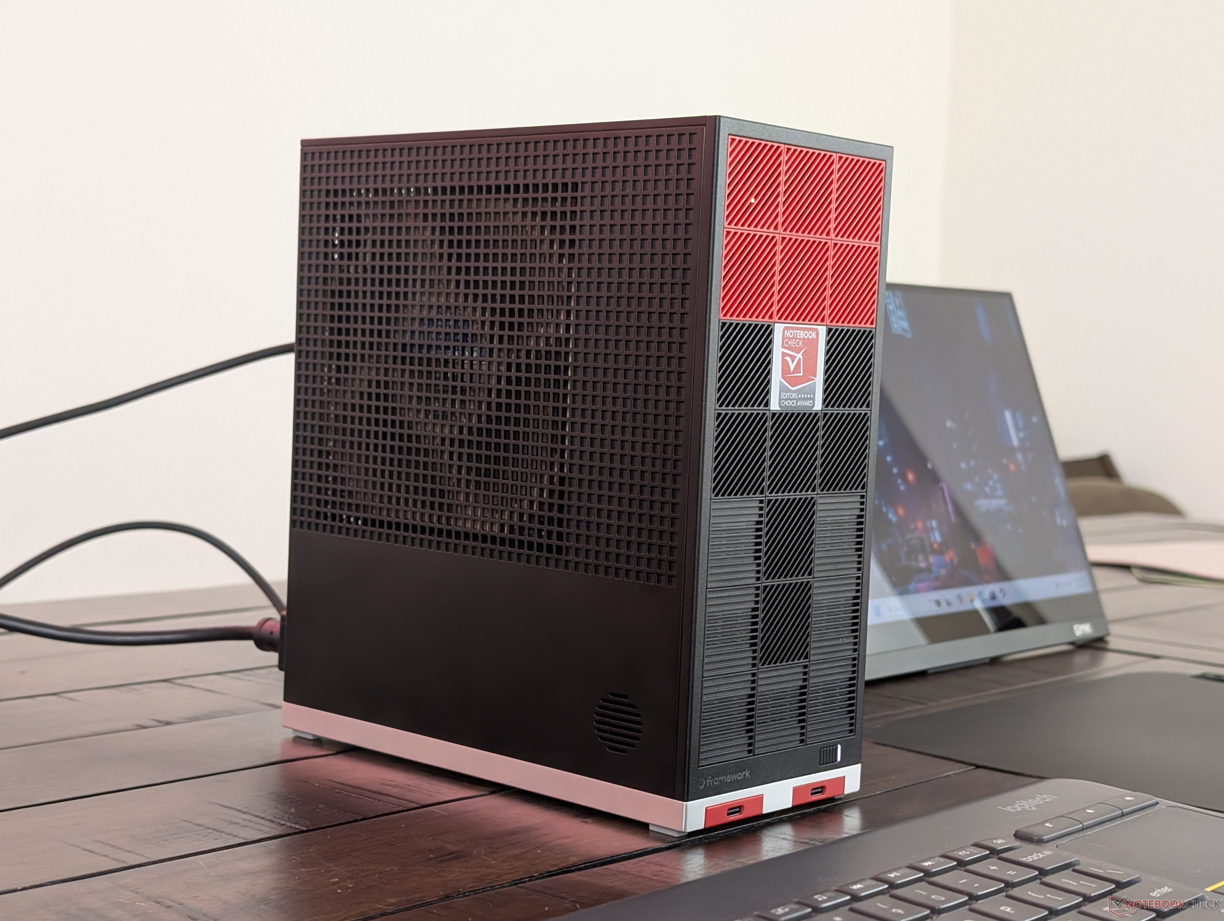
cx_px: 612
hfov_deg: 38.9
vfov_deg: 29.7
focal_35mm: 49
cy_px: 460
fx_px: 1735
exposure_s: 1/71.7
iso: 449
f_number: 1.68
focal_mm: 6.9
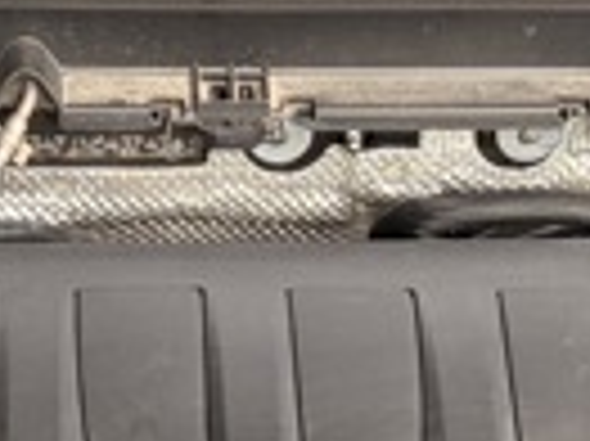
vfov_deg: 8.8
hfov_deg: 12.4
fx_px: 2708
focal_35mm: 159
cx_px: 234
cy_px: 891
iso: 50
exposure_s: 1/173
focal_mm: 5.96
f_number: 1.6
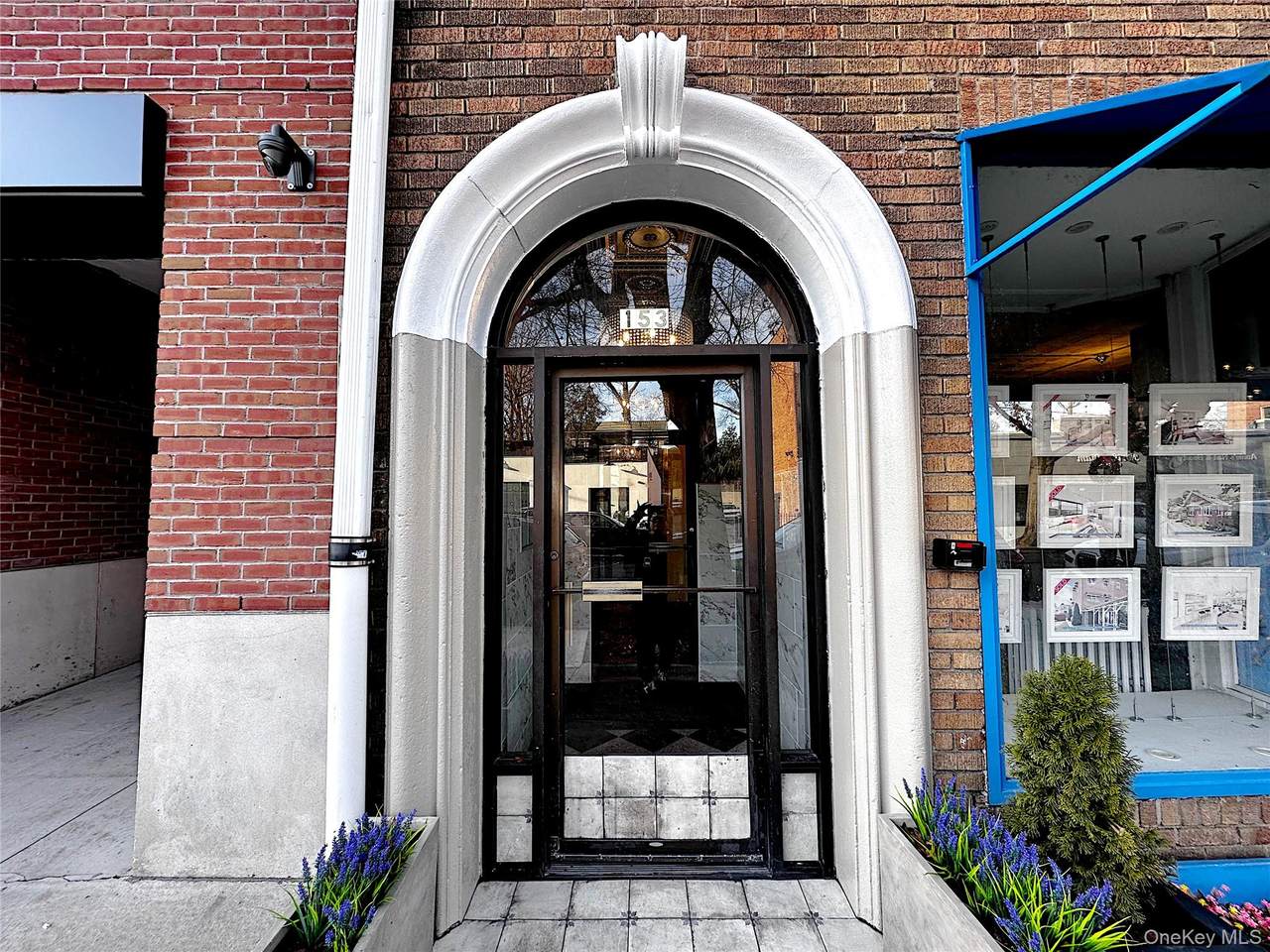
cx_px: 635
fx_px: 514
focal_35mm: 14
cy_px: 476
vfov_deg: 85.7
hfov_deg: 102.1
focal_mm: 2.22
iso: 50
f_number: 2.2
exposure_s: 1/120
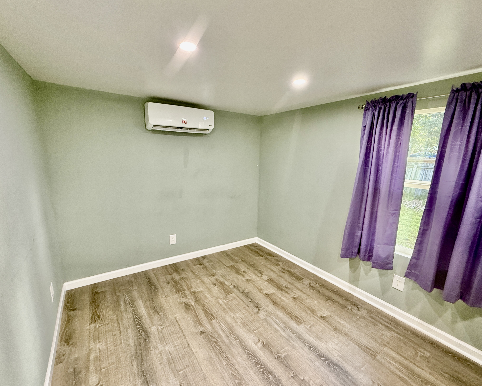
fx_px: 214
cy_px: 193
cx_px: 236
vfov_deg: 84.0
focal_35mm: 15
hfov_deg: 96.8
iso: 250
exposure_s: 1/60
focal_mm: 2.22
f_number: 2.2
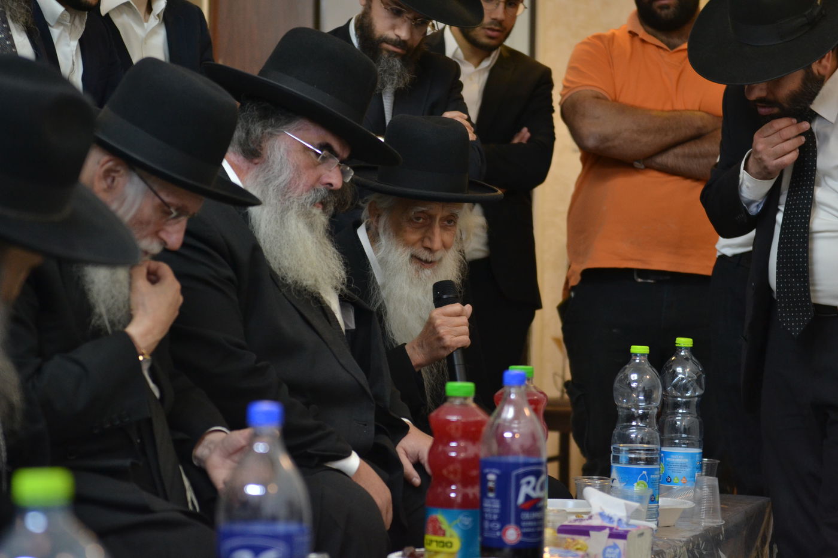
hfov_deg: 19.5
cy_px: 279
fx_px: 2444
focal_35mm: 105
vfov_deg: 13.0
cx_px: 419
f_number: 2.8
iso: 800
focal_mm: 70
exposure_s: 1/100
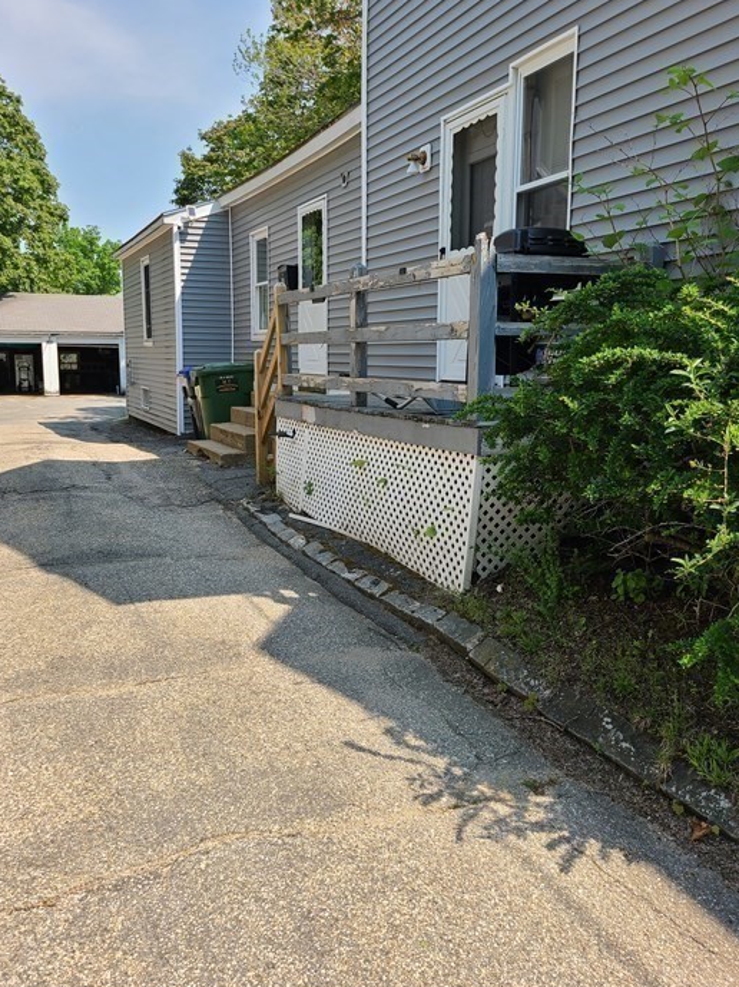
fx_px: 826
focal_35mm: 29
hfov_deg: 48.2
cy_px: 454
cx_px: 381
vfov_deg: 61.6
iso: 40
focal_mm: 5.4
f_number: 1.8
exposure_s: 1/1328
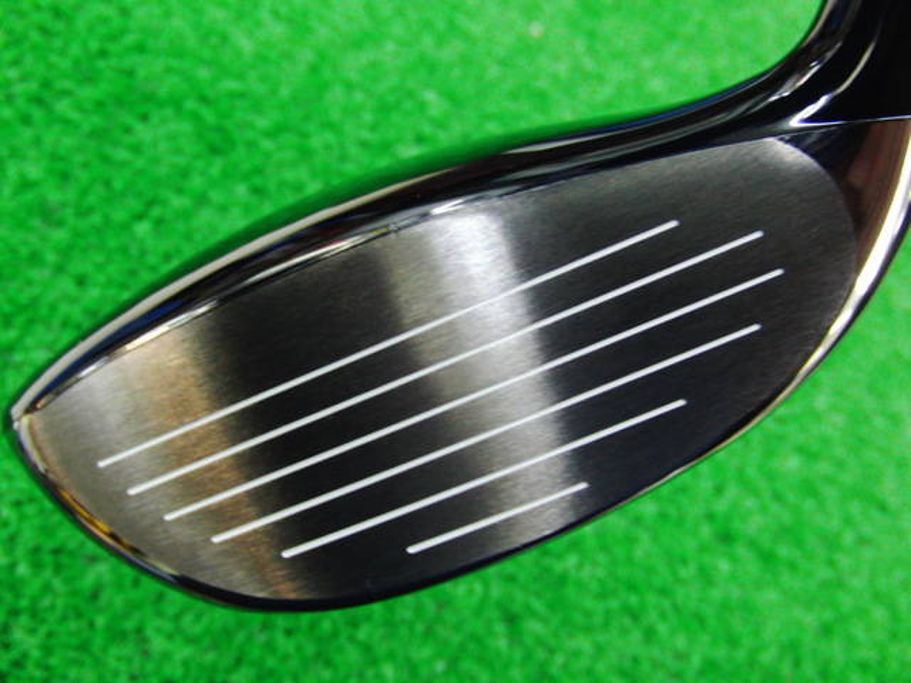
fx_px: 974
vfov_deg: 38.7
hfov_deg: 50.1
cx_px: 456
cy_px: 342
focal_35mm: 37
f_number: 3.6
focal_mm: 6.42
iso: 400
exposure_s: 1/15
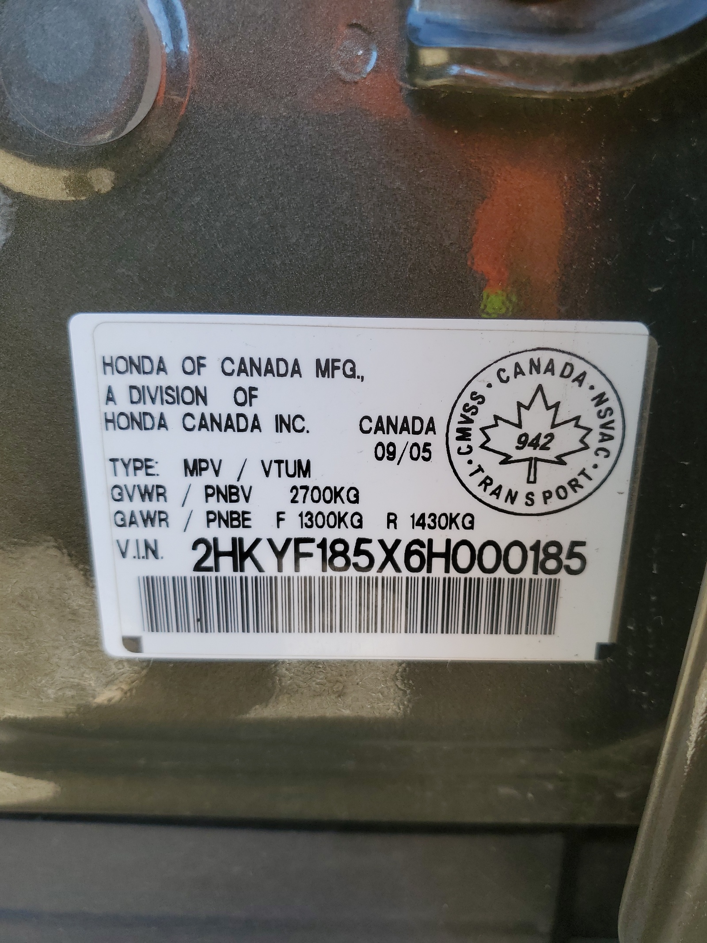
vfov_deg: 67.3
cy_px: 472
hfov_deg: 53.1
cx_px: 354
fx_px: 708
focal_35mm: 26
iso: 50
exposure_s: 1/303
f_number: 1.5
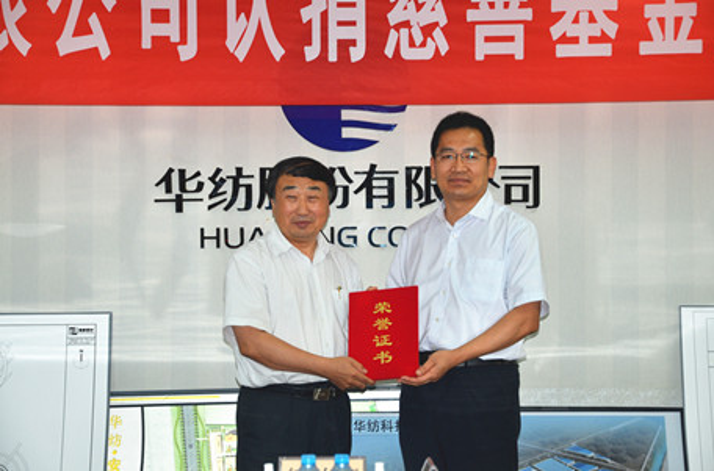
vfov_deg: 14.6
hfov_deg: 22.0
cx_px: 357
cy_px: 236
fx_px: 1839
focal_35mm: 93
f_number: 5.3
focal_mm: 62
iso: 250
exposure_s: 1/60
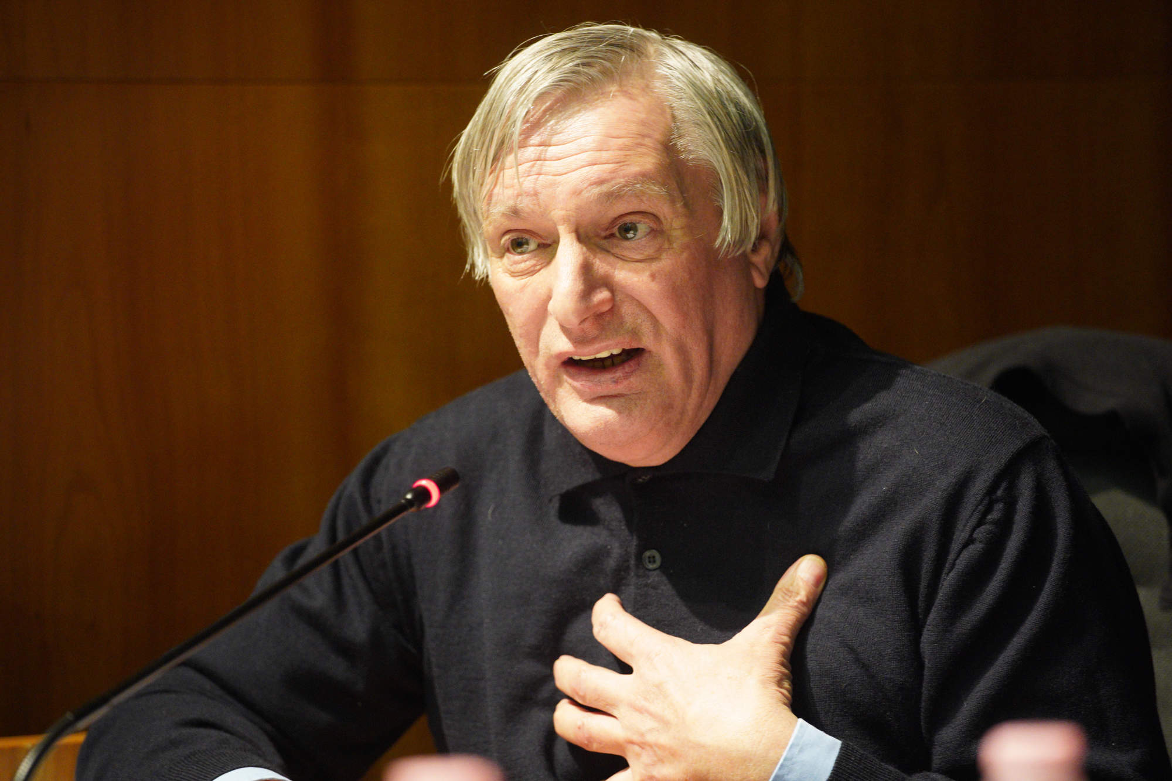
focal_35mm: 154
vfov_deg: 8.9
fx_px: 5013
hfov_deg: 13.3
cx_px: 586
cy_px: 390
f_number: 4
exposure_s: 1/160
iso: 8000
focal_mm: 154
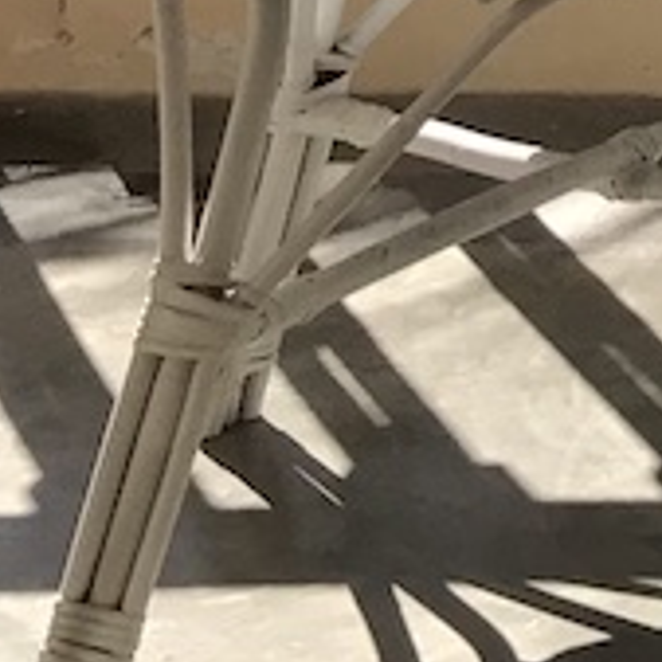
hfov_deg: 8.0
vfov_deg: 8.2
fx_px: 4068
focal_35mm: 188
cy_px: -1179
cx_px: 1970
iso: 20
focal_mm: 3.99
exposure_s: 1/1312
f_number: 1.8
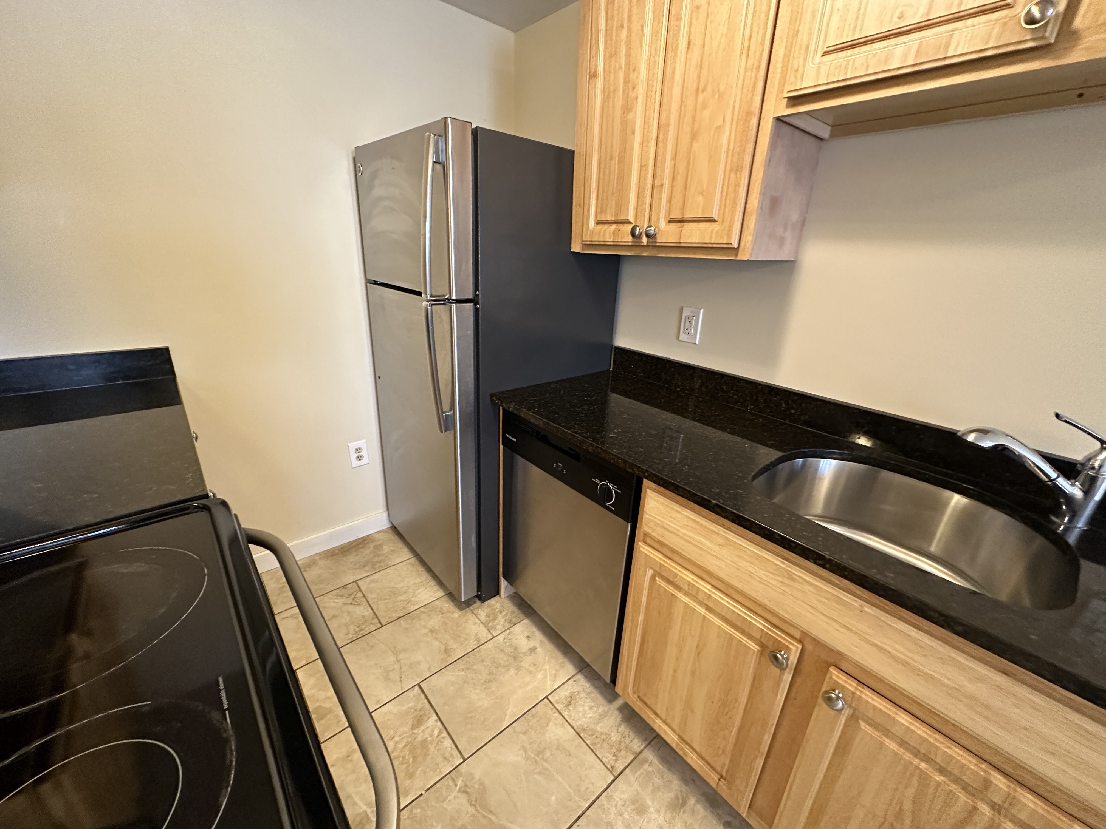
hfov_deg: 102.1
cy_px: 414
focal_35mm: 14
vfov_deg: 85.7
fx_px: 447
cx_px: 553
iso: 640
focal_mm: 2.22
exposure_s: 1/60
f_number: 2.2
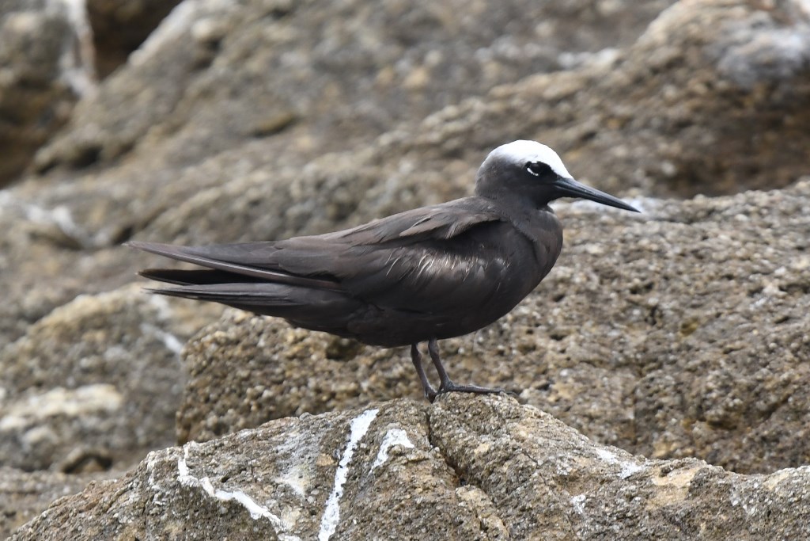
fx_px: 14176
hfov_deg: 3.3
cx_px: 405
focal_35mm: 630
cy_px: 270
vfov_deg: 2.2
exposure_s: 1/1000
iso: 500
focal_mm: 420
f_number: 5.6
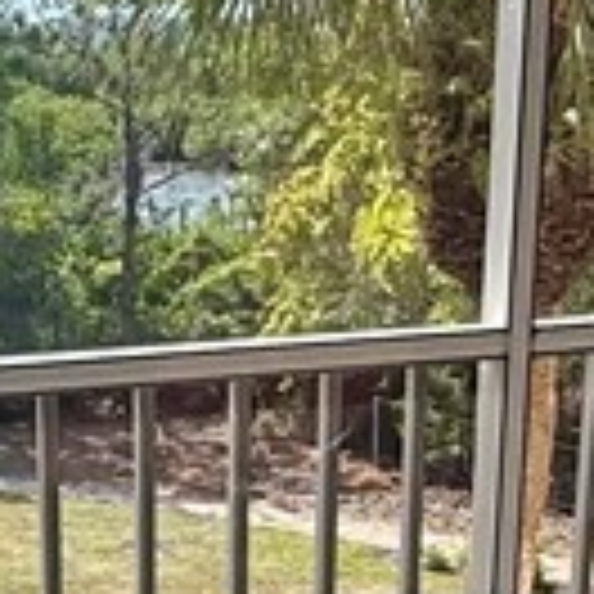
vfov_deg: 17.5
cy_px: 652
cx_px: 135
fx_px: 1864
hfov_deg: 18.0
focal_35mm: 96
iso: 50
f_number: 2.2
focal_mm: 2.22
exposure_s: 1/123
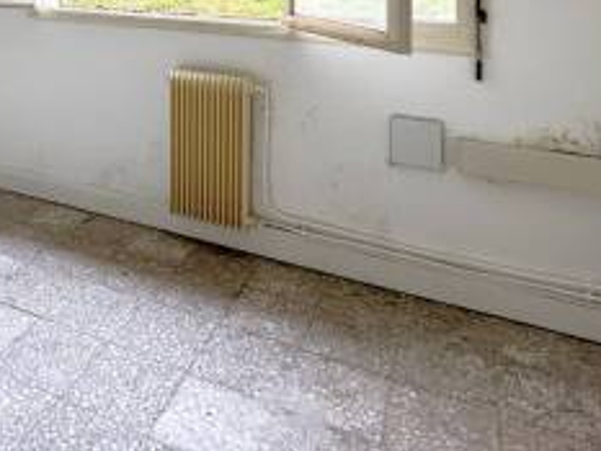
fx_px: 625
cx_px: 126
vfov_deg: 33.7
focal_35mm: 36
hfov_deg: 48.6
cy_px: -62
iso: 100
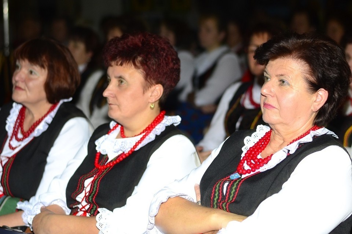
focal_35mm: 75
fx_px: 733
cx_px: 176
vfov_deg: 18.2
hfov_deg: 27.0
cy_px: 117
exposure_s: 1/2.5
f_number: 2.2
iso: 800
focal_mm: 50
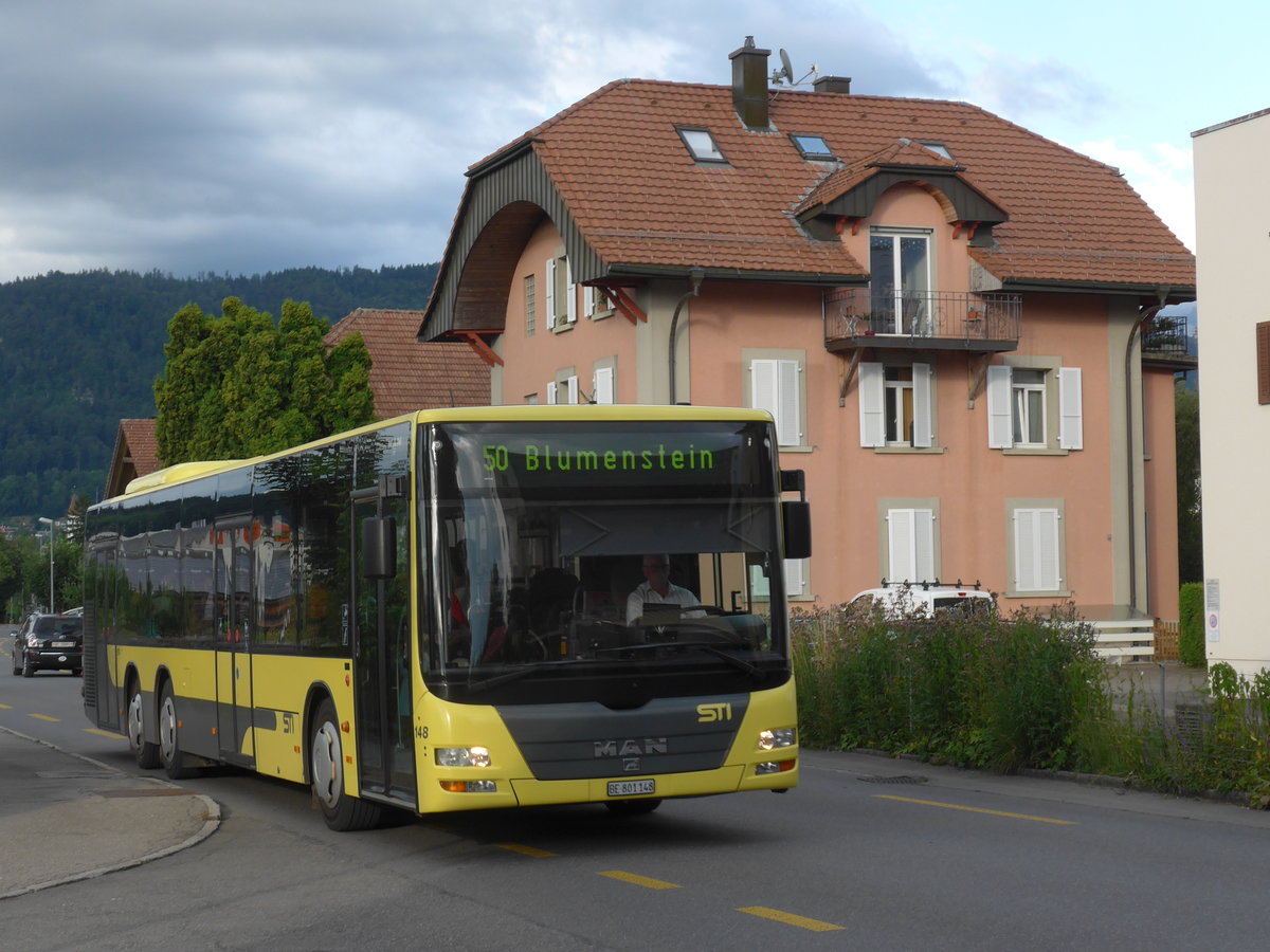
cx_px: 635
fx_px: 2421
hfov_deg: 29.4
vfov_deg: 22.3
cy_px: 476
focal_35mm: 66
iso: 100
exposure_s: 1/320
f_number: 3.9
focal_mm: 13.4
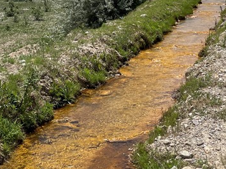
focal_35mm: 75
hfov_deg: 26.0
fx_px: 489
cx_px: 115
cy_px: -11
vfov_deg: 18.9
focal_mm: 4.2
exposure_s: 1/7299
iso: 32
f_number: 1.6
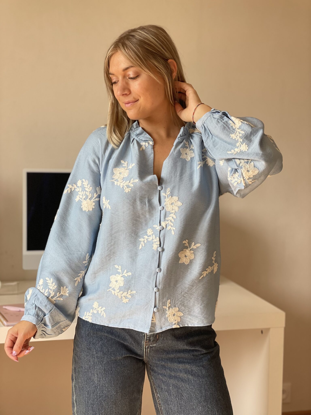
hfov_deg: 28.0
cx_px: 156
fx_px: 623
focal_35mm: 52
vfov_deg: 36.8
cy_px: 208
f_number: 2
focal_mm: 6
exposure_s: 1/122
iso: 40
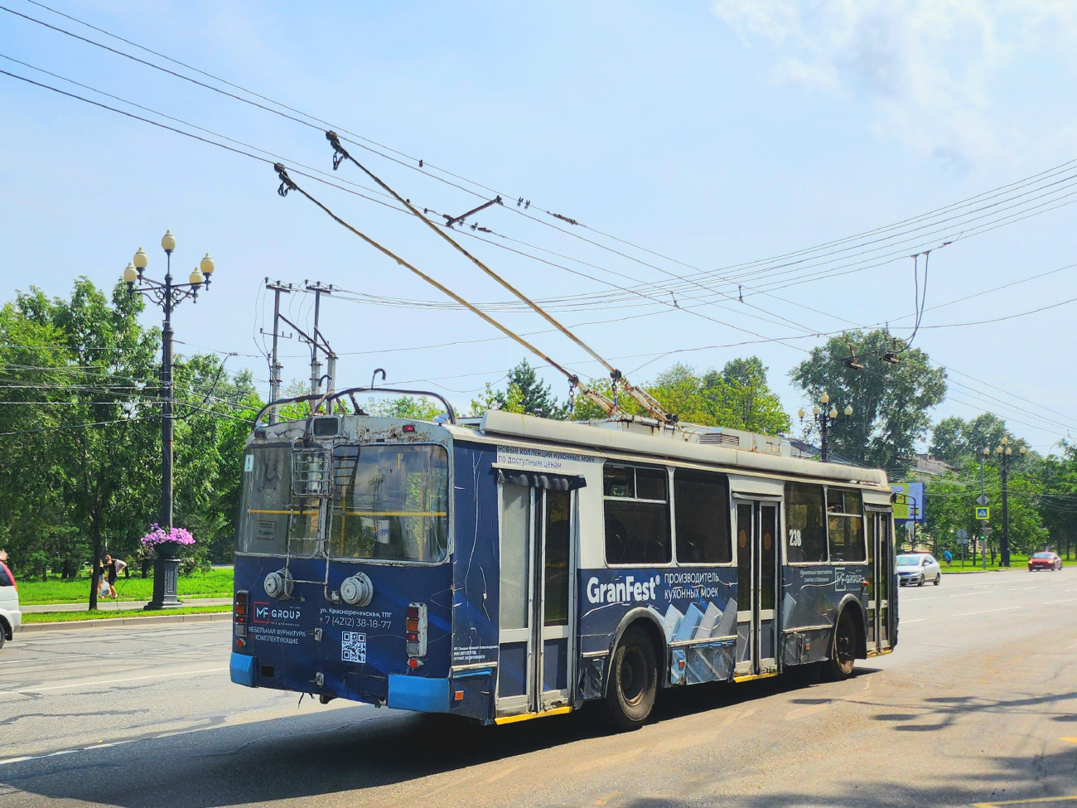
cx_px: 538
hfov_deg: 71.6
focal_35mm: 24
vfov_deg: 56.8
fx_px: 747
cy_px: 404
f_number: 1.8
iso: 50
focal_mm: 5
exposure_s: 1/10000
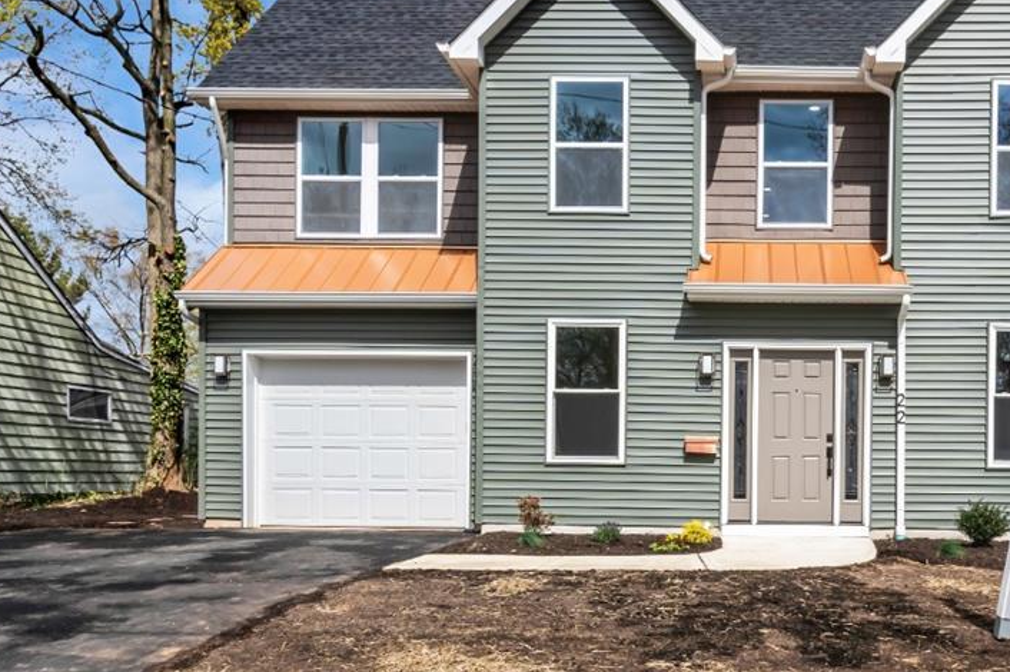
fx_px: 953
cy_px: 495
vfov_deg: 38.0
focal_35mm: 34
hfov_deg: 53.8
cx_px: 732
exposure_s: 1/200
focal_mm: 16
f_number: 16
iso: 200
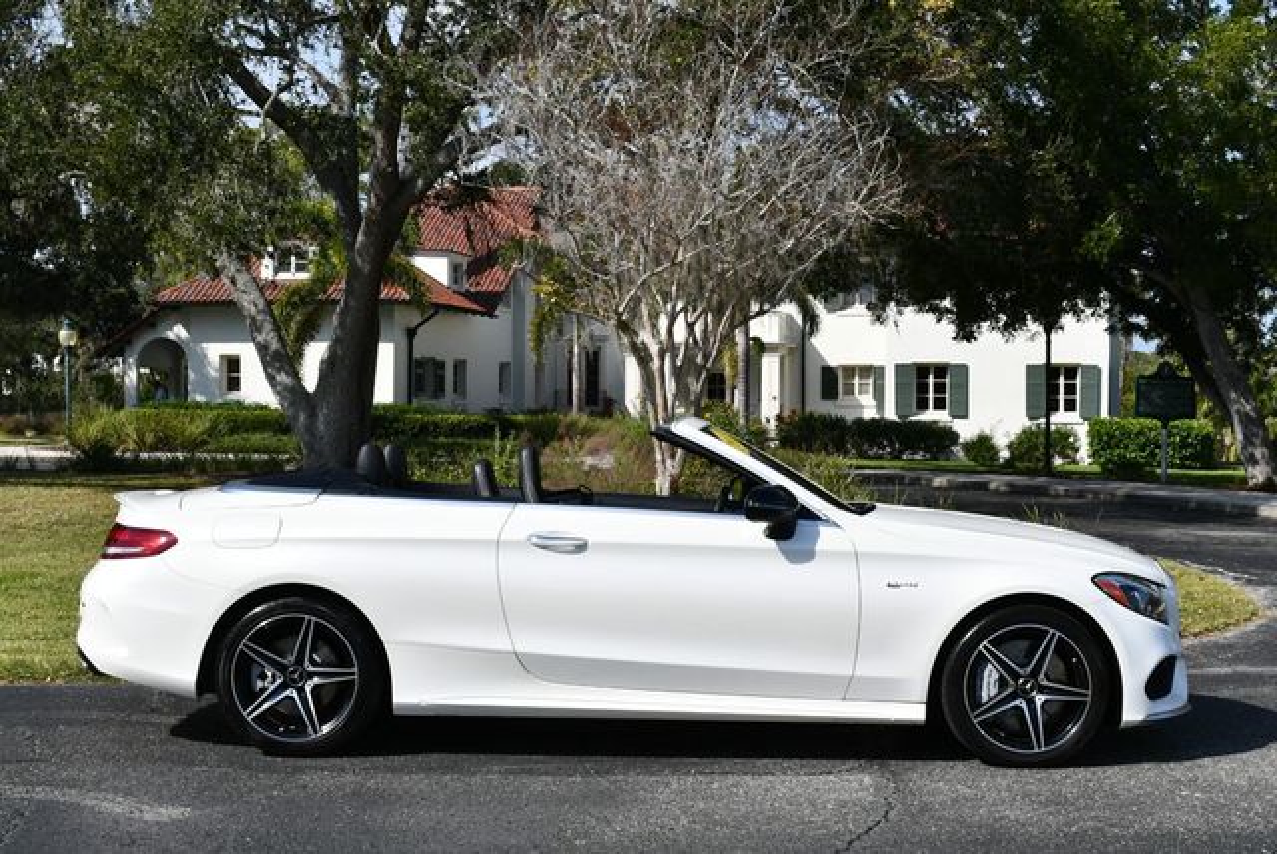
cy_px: 427
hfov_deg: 39.6
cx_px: 638
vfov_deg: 27.0
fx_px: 1775
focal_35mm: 50
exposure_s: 1/320
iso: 100
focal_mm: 25
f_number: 9
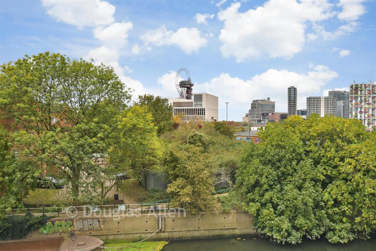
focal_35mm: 30
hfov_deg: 61.9
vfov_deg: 43.6
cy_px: 126
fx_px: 313
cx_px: 188
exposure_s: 1/80
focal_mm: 20
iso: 80
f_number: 8
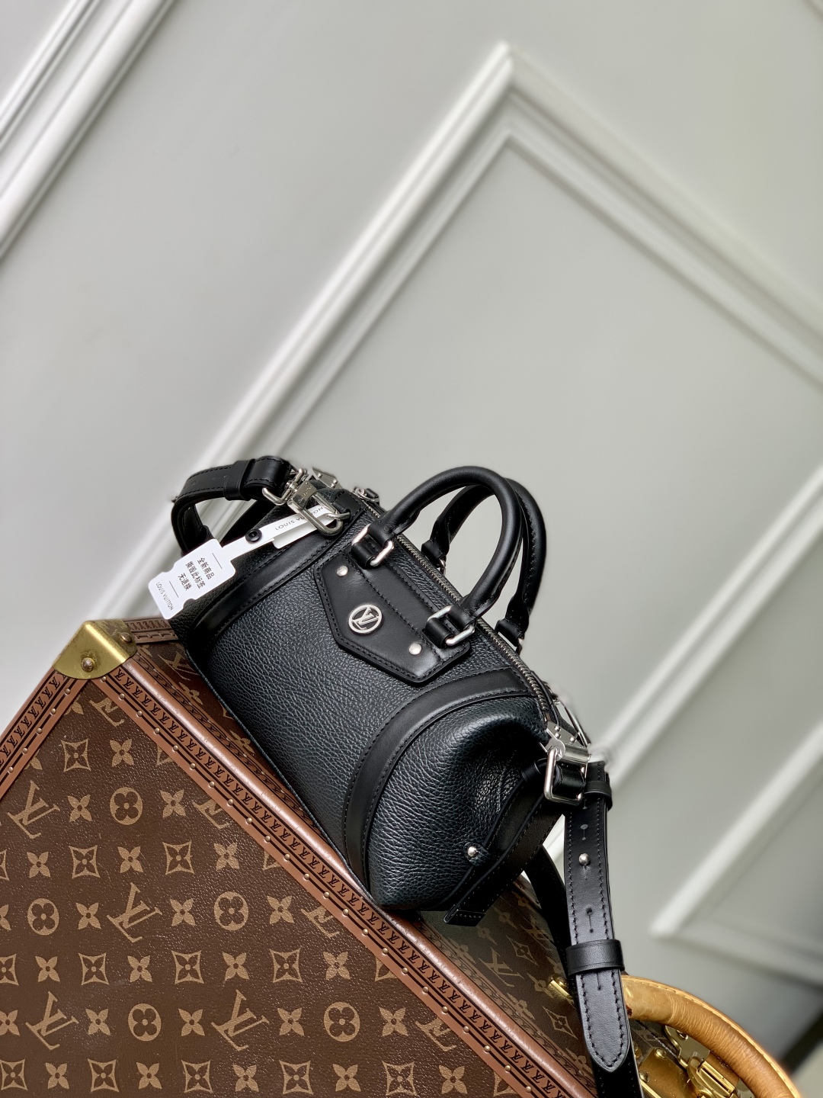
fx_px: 1648
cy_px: 549
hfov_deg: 28.0
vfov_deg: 36.8
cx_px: 412
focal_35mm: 52
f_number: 2.4
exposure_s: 1/122
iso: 16
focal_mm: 6
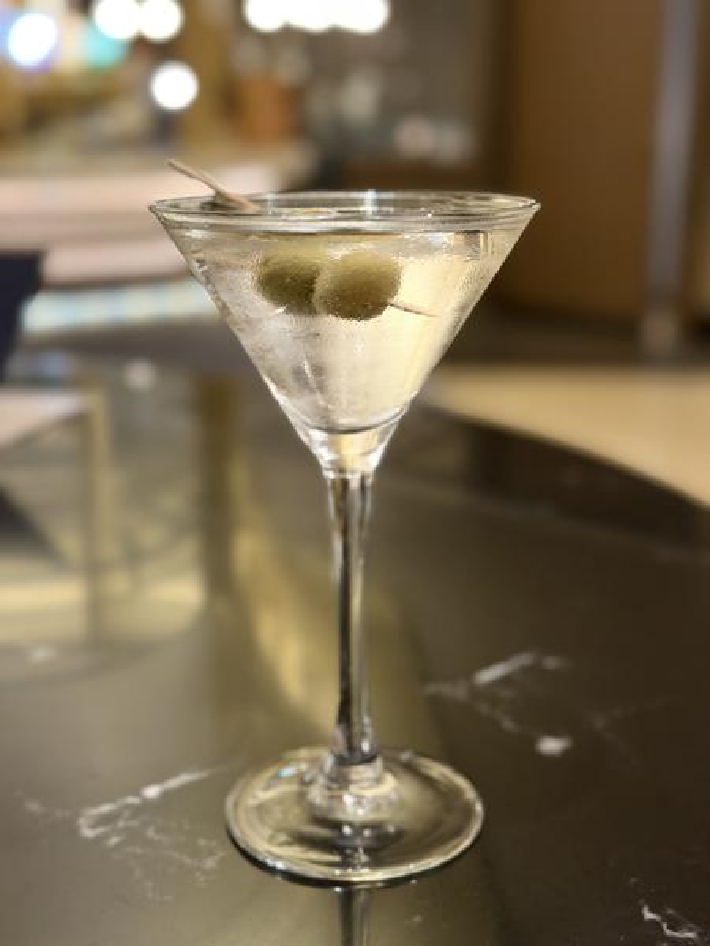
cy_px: 473
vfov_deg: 39.7
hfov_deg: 30.3
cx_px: 355
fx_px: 1313
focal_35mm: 48
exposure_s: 1/32
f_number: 1.78
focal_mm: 6.76
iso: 500
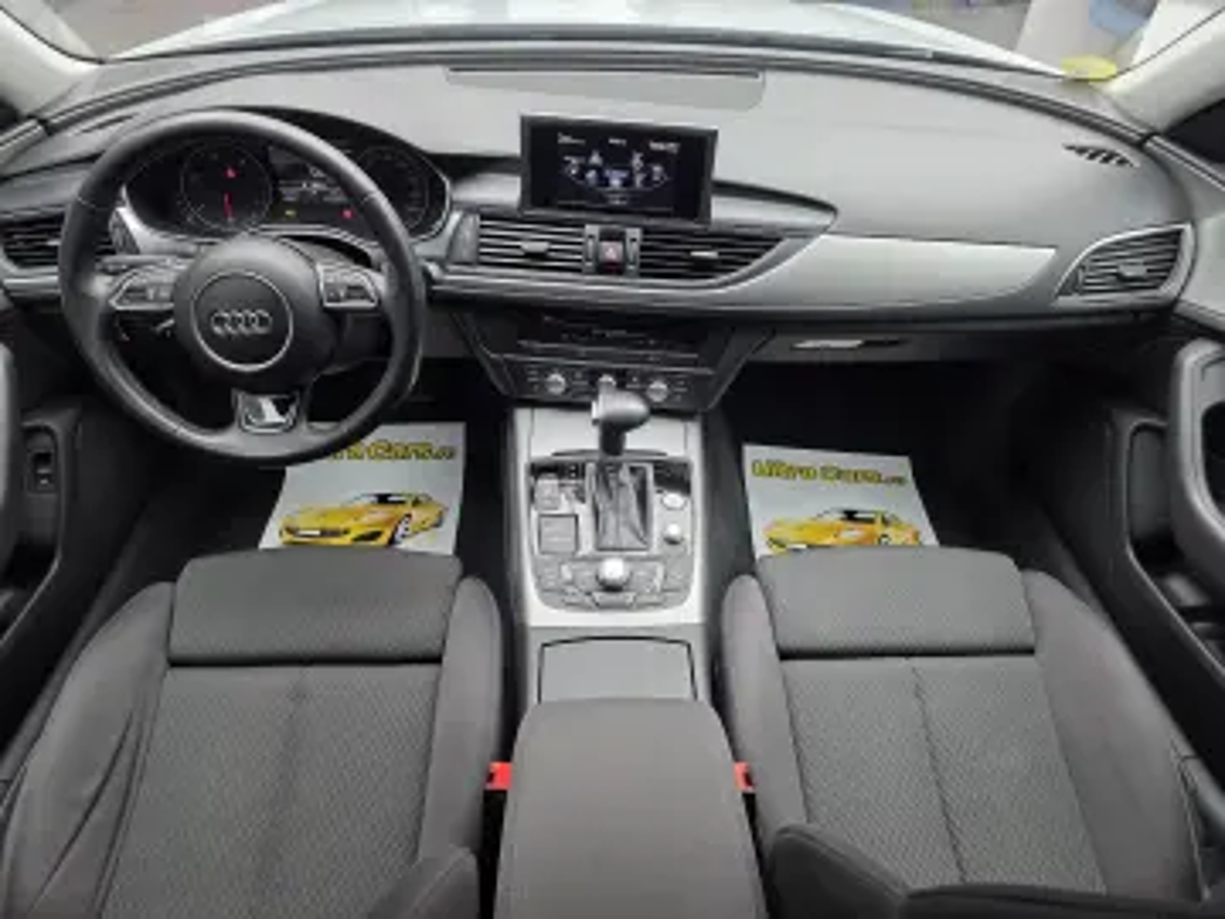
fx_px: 814
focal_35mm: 23
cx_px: 612
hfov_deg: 73.9
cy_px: 460
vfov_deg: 58.9
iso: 125
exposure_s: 1/100
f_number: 1.7
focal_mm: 6.25
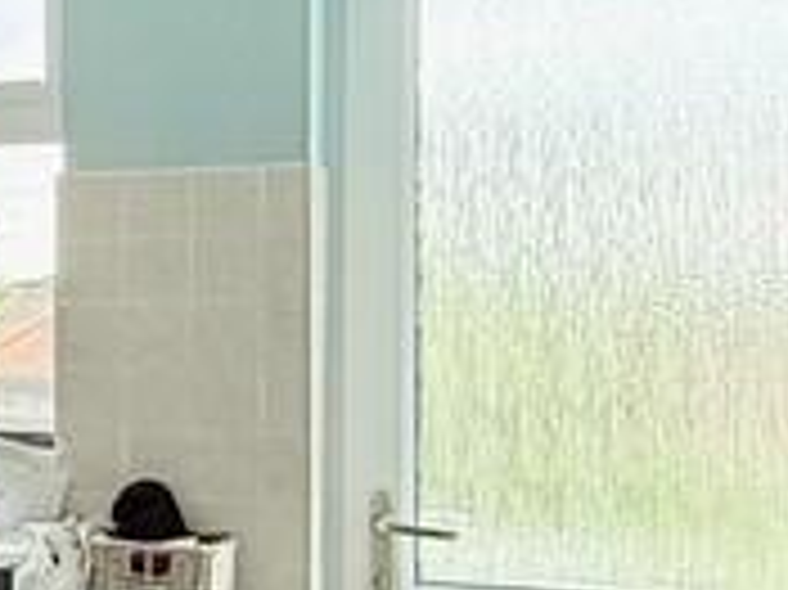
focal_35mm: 82
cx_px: -500
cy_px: 311
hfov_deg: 19.6
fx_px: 1865
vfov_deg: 18.0
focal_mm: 2.22
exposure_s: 1/187
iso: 64
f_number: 2.2
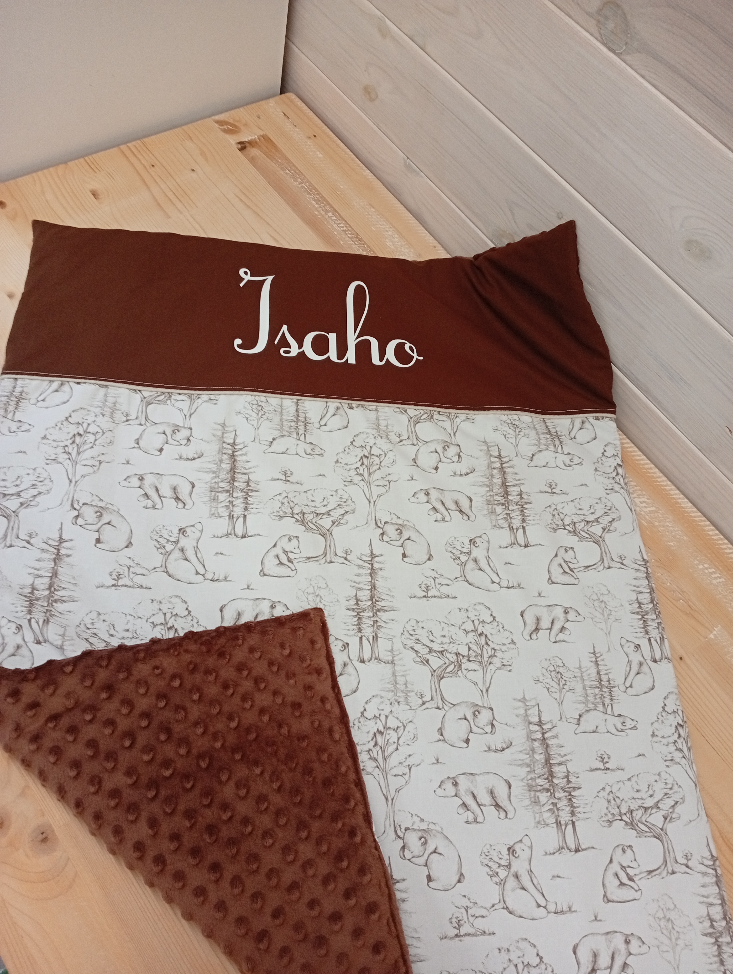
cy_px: 487
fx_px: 760
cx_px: 366
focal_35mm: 27
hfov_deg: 51.5
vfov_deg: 65.2
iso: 362
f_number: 1.8
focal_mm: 3.98
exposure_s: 1/33.3
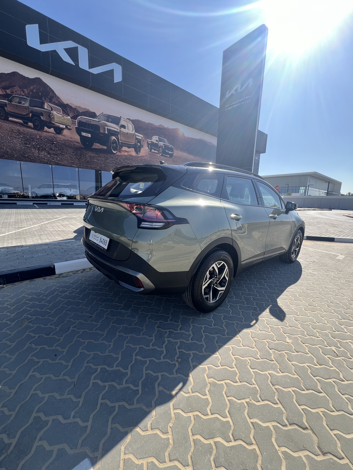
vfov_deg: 106.2
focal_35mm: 13
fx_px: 177
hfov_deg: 89.9
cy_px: 235
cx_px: 176
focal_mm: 1.57
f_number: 1.8
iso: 32
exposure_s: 1/501
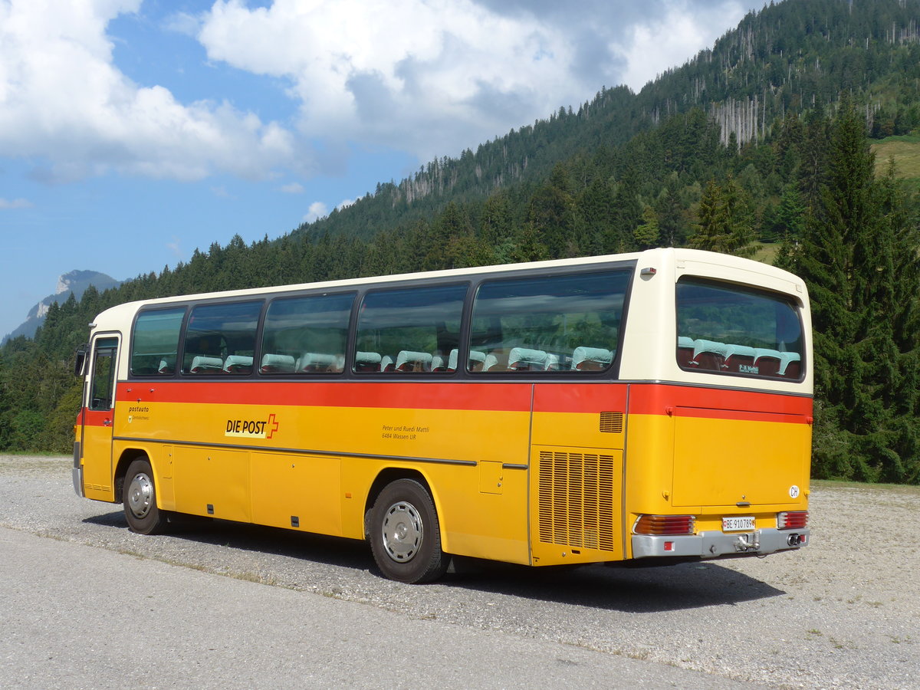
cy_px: 345
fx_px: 1223
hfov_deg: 41.2
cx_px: 460
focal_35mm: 46
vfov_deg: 31.5
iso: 80
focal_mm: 9.5
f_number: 3
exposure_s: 1/1600
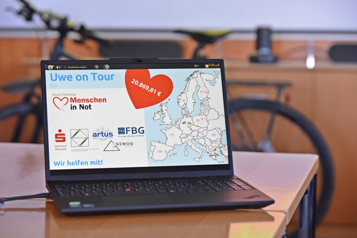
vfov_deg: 13.7
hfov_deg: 20.4
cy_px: 119
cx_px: 178
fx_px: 992
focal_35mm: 100
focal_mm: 100
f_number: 4.5
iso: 4000
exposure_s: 1/320
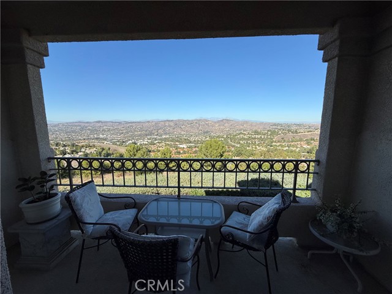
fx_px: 159
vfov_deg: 85.7
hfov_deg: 102.1
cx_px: 196
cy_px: 147
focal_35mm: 14
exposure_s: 1/2165
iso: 50
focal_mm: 2.22
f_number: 2.2
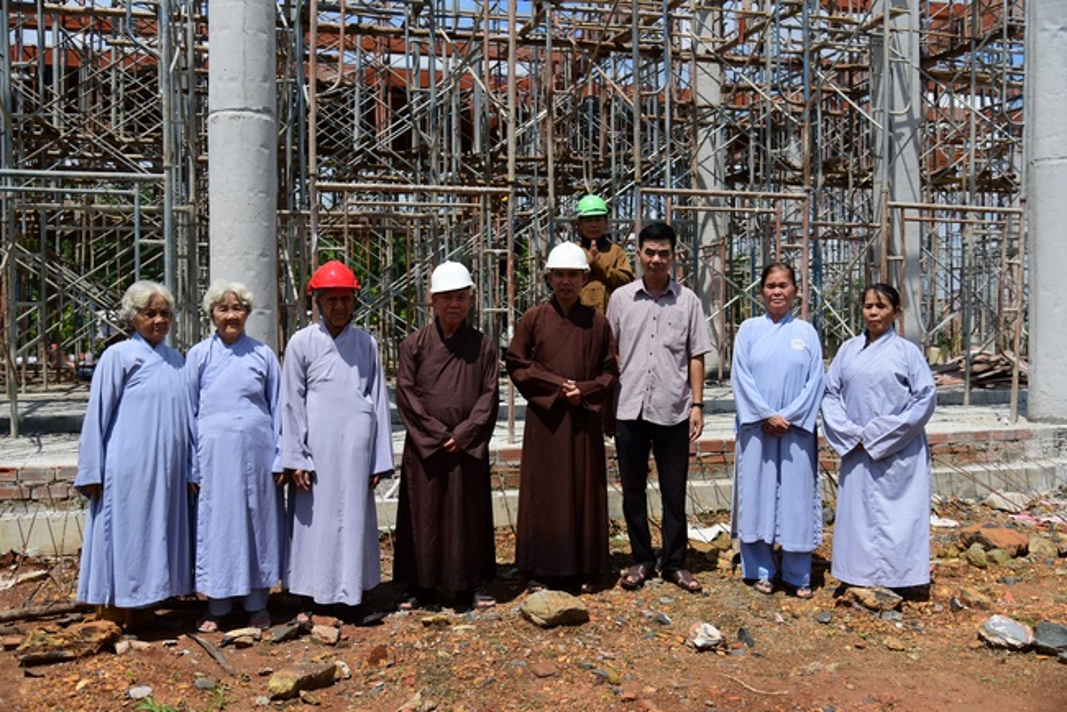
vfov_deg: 38.9
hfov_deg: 55.8
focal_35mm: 34
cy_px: 356
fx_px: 1008
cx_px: 534
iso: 320
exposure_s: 1/4000
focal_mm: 34
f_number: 4
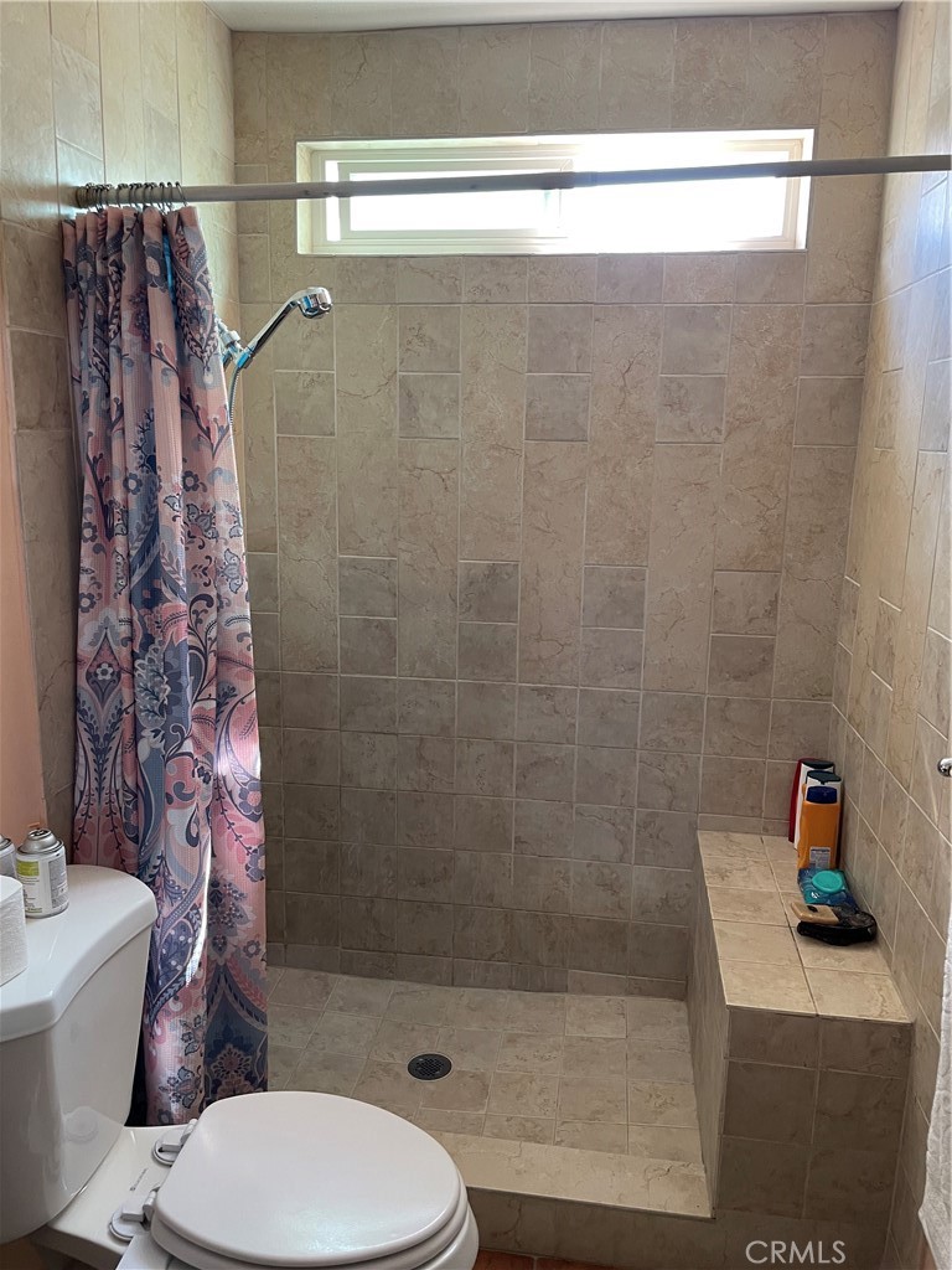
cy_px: 635
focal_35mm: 26
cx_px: 476
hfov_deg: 53.1
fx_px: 953
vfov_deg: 67.3
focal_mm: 4.2
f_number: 1.6
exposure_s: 1/60
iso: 125
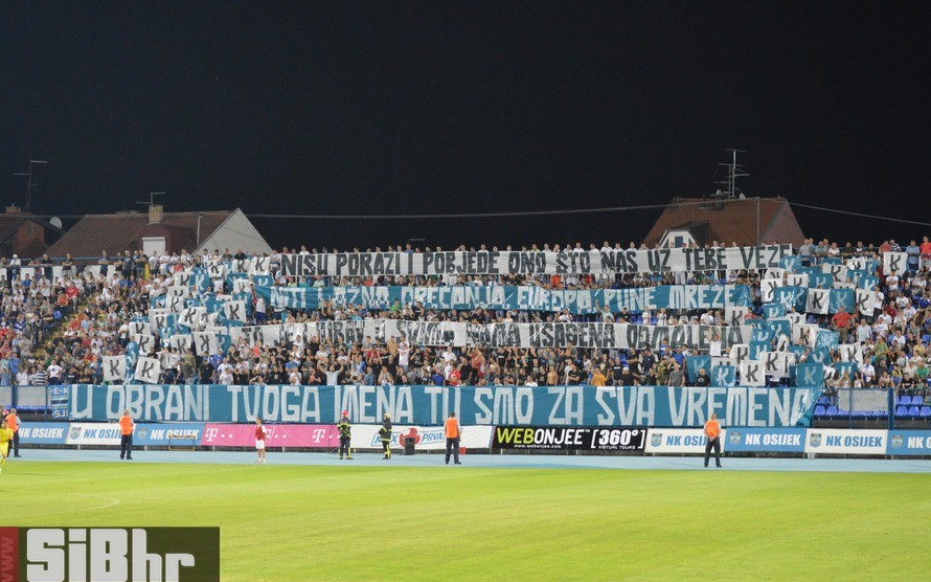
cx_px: 466
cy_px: 311
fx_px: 2664
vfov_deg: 12.5
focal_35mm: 105
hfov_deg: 19.8
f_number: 5.6
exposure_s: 1/125
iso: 3200
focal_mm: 68
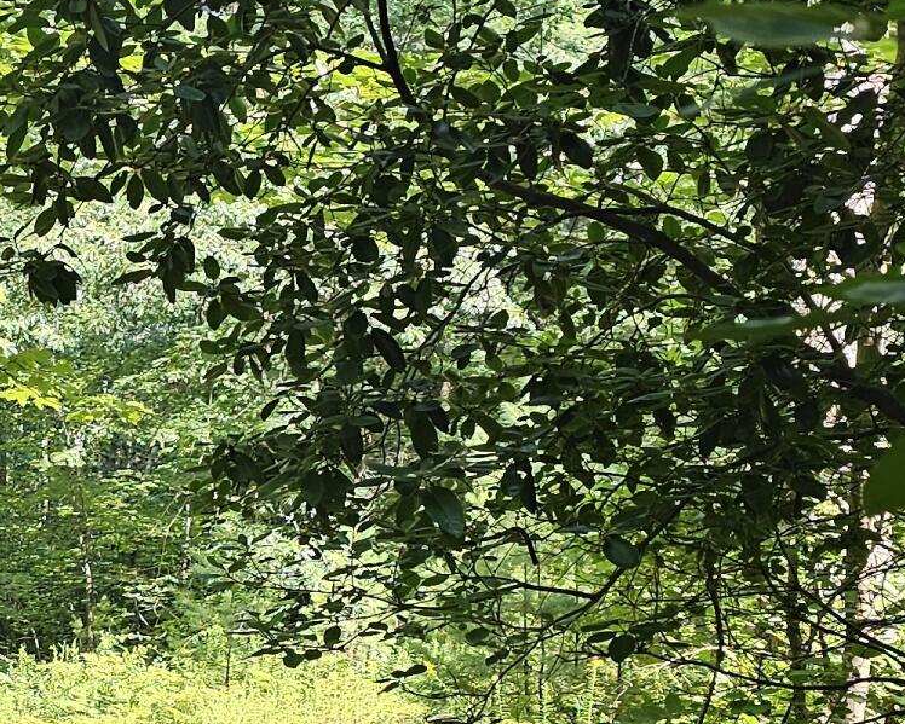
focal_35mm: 90
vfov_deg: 17.0
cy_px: 578
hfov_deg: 20.2
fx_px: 2412
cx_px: -103
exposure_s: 1/180
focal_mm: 6.3
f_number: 1.7
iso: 32
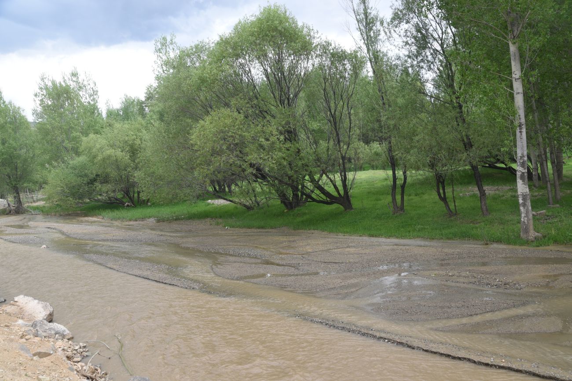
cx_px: 286
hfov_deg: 58.7
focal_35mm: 32
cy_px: 190
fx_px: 508
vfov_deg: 41.1
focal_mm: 32
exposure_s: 1/125
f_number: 8
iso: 320
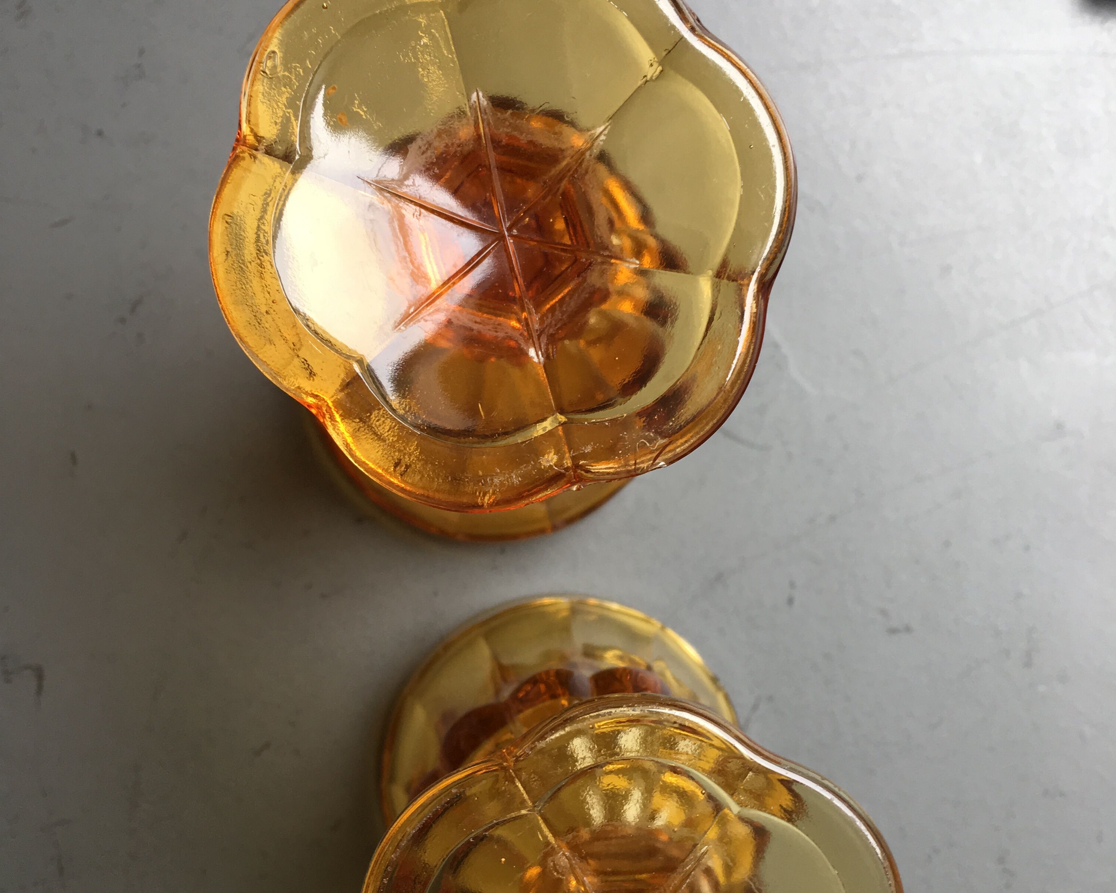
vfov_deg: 38.9
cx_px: 554
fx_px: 1255
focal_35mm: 38
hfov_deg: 47.9
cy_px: 567
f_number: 2.2
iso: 40
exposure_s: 1/100
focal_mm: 4.15
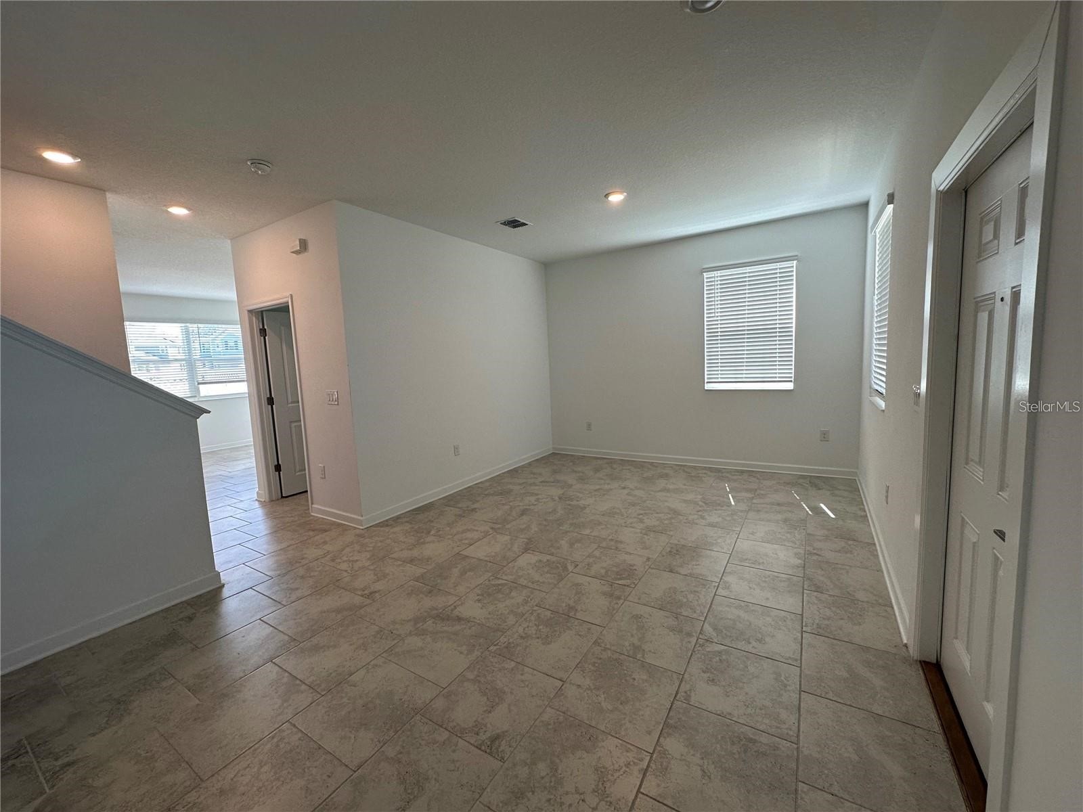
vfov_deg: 85.7
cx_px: 542
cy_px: 406
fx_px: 438
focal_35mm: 14
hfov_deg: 102.1
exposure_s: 1/120
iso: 100
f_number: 2.2
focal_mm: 2.22
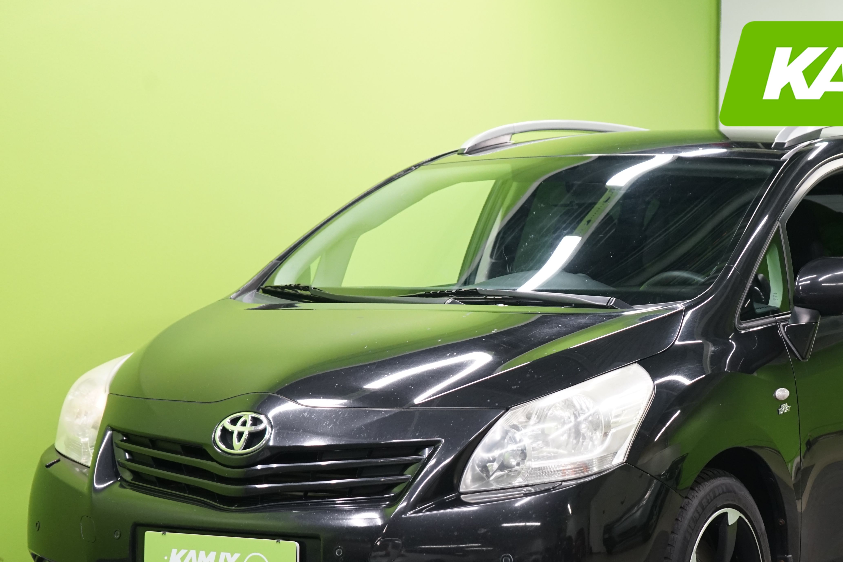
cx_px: 566
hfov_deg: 20.3
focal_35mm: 100
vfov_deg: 13.7
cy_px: 389
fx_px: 2341
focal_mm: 69
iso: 1250
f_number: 5.6
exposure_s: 1/50
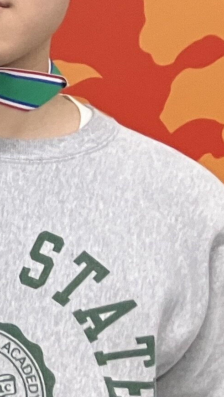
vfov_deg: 15.2
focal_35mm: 141
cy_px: 117
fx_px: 1488
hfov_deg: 6.7
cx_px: -677
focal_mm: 4
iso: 100
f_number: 1.8
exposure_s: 1/50
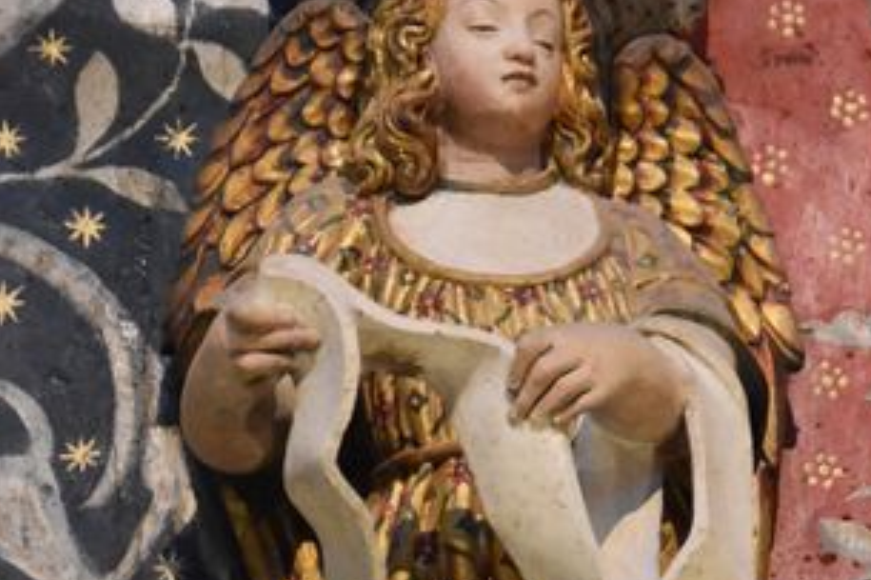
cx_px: 618
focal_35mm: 327
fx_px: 7911
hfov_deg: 6.3
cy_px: 571
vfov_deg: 4.2
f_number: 4.5
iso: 8000
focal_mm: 95
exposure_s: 1/125
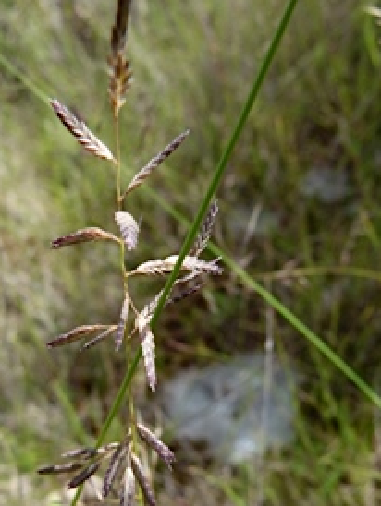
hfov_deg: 40.4
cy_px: 318
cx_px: 135
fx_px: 513
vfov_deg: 52.0
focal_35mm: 35
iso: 100
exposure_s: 1/400
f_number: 4
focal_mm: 4.5
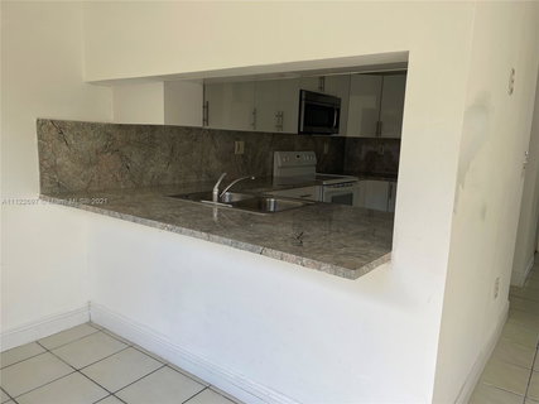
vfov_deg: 53.0
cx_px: 270
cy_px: 202
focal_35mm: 26
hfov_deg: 67.3
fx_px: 405
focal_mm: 5.1
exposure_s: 1/121
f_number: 1.6
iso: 40
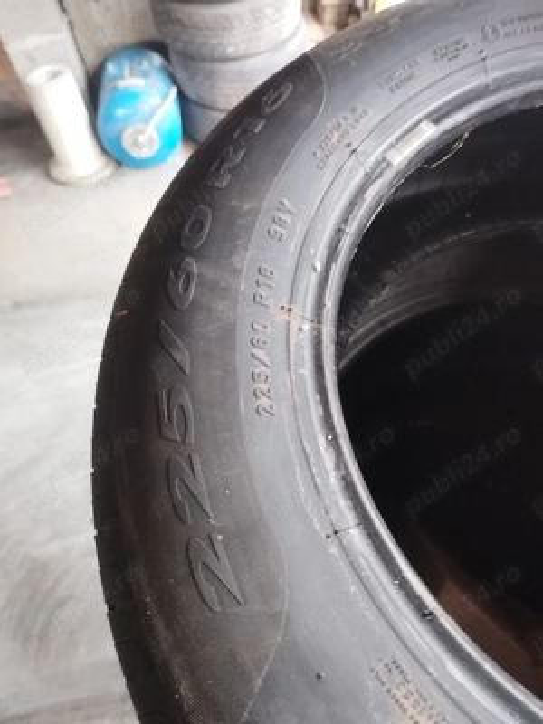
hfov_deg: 53.1
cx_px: 272
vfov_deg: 67.3
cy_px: 362
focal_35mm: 26
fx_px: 544
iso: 1198
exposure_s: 1/33.3
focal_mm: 6.24
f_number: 1.8
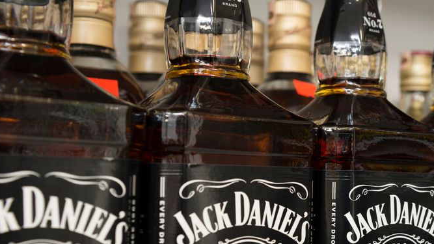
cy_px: 189
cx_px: 316
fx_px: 794
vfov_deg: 17.4
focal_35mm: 69
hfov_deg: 30.2
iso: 100
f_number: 5.6
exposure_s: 1/1.25
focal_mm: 35
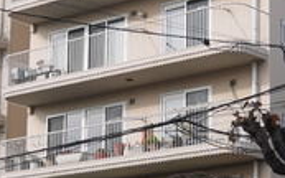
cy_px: 148
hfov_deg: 14.4
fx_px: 1110
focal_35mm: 143
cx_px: 2
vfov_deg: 9.1
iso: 160
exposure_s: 1/1000
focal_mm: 14
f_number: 4
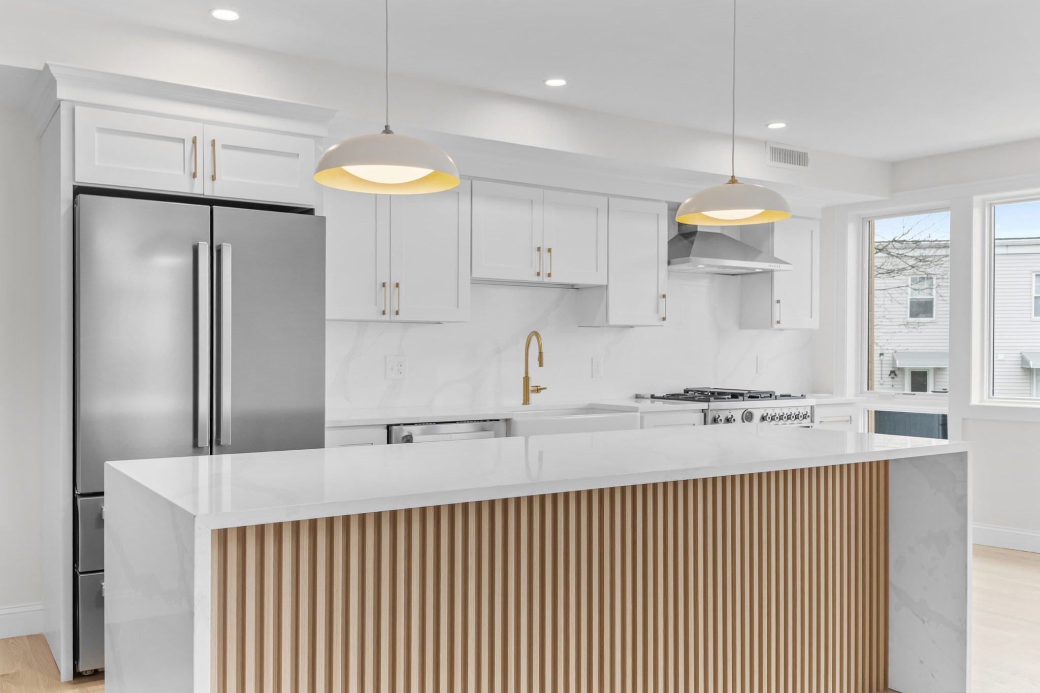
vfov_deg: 44.3
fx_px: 852
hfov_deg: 62.8
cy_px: 346
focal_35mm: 30
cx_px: 520
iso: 64
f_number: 7.1
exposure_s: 1/20
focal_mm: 29.5
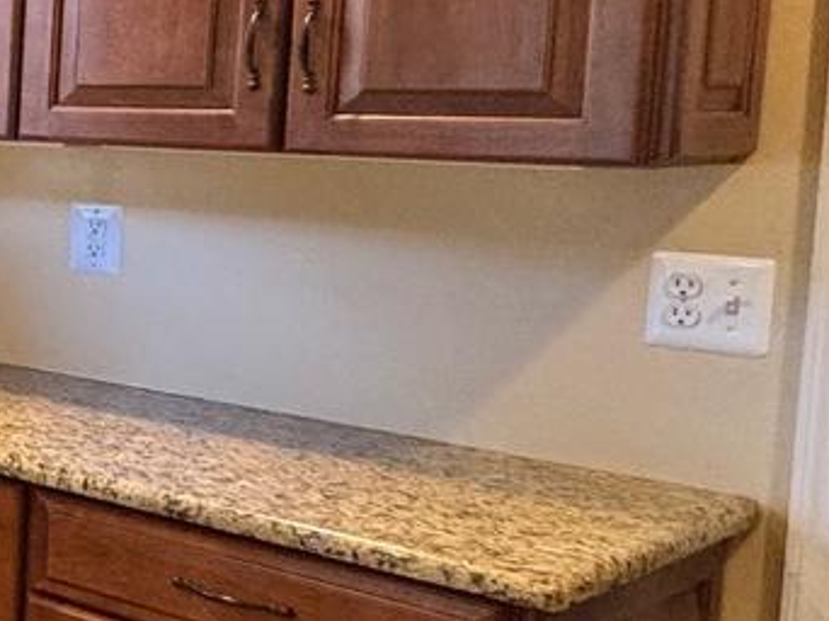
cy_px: 199
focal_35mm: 59
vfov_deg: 24.6
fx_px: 1412
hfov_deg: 20.0
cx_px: -766
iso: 250
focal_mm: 2.22
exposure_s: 1/120
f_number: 2.2
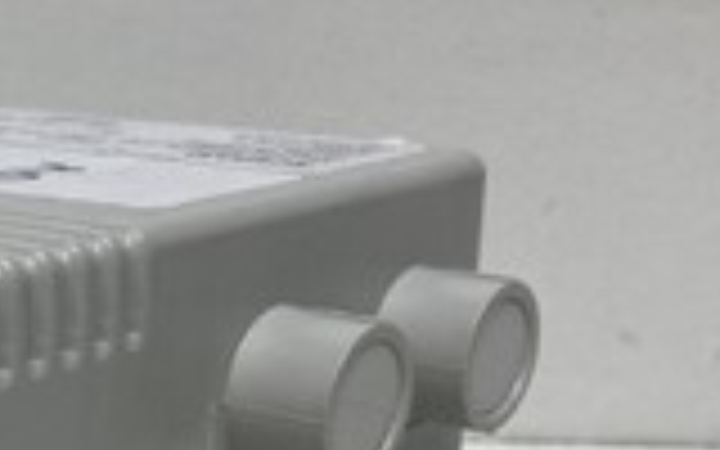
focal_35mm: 93
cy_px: 664
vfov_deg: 13.3
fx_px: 1825
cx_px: -63
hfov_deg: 21.2
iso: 20
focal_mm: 3.99
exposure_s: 1/173
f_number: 1.8
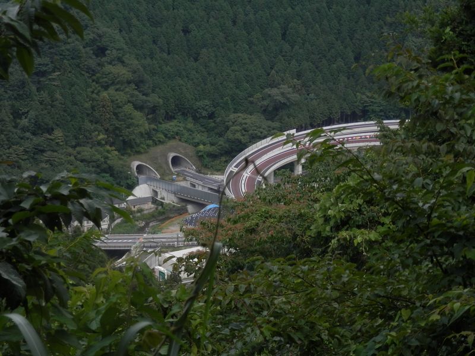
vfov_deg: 14.0
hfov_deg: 18.5
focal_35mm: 106
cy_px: 178
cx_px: 238
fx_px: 1455
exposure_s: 1/250
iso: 80
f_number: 5
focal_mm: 19
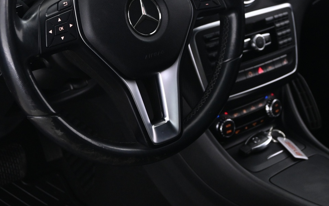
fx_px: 582
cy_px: 23
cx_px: 135
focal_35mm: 65
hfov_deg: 31.5
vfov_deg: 19.7
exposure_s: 1/8
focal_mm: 25
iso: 1600
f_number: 4.2
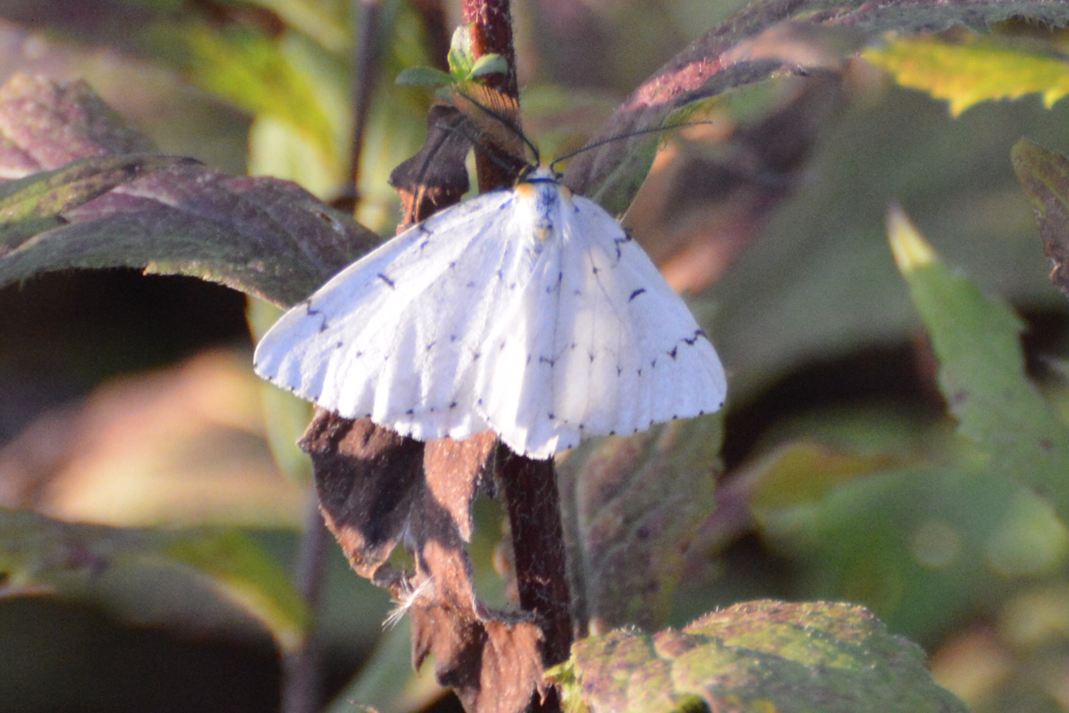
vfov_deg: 3.1
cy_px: 356
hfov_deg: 4.6
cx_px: 534
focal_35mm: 450
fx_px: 13361
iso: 1250
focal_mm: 300
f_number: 5.6
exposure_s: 1/500
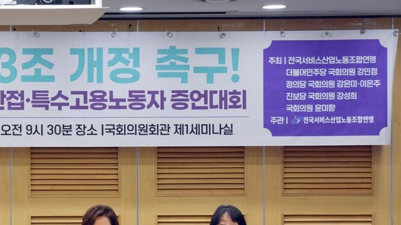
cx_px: 82
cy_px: 155
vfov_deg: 7.4
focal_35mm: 165
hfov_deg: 13.0
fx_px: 1753
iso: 2000
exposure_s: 1/400
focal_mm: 65
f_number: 5
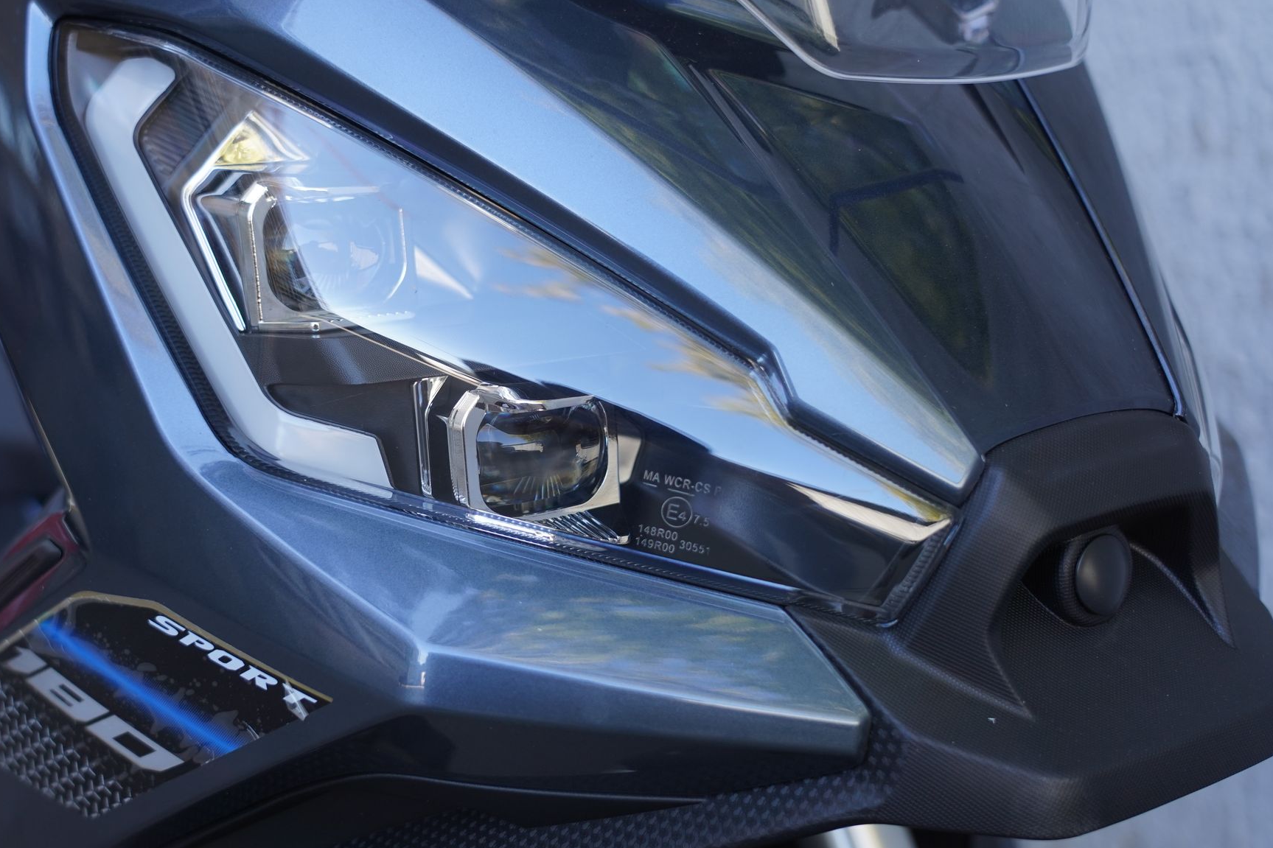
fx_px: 1556
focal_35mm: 44
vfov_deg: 30.5
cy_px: 372
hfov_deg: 44.4
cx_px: 540
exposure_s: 1/160
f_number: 4
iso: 320
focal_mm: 38
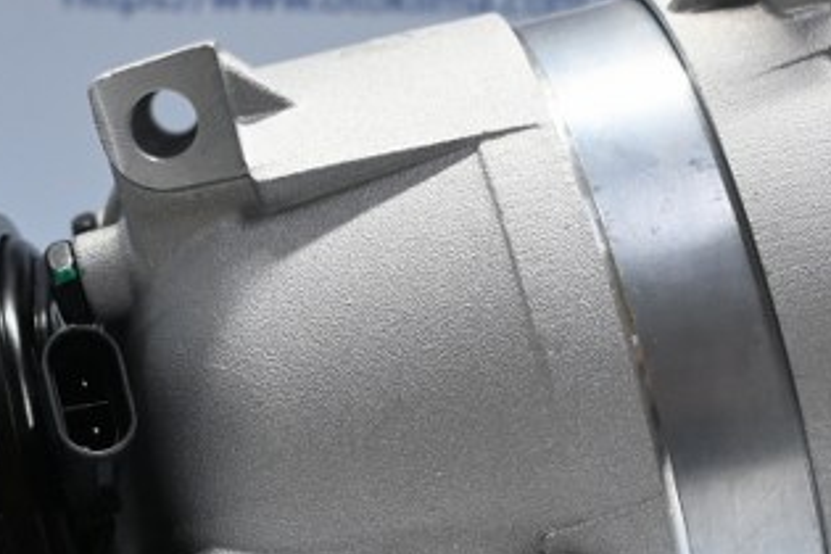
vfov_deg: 14.3
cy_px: 460
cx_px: 383
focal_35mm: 95
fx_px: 2199
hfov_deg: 21.4
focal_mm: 25
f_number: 4.2
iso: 1400
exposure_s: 1/125
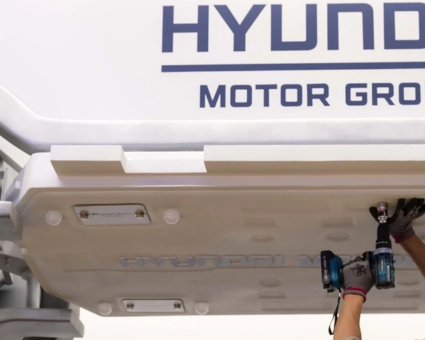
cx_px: 331
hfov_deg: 18.5
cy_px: 262
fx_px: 1295
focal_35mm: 103
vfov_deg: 14.9
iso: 1600
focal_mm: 54
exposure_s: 1/30
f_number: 5.6
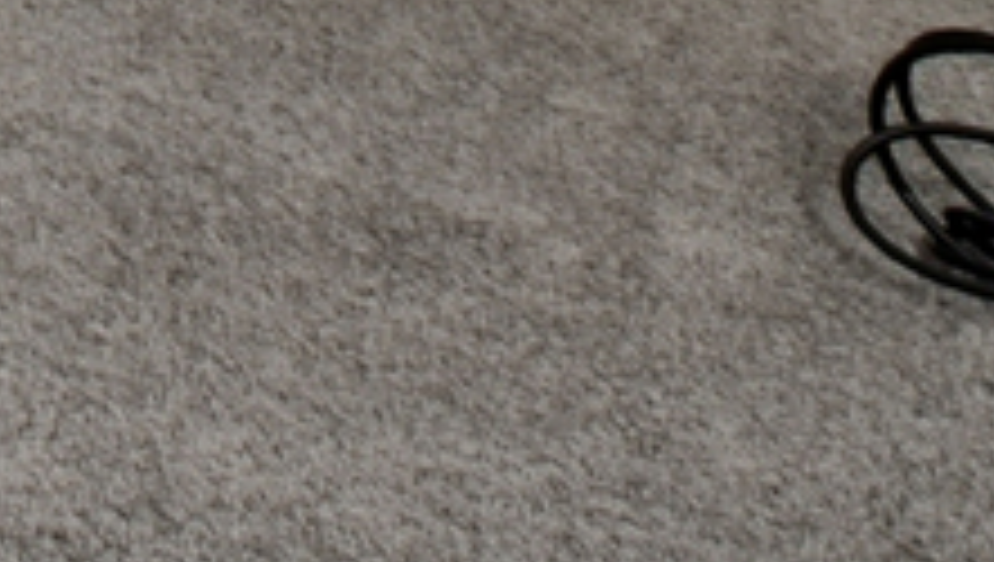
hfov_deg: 13.2
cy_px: -1758
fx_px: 3035
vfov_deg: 7.3
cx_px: -1484
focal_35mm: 115
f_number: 8
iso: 400
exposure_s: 1/2
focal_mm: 10
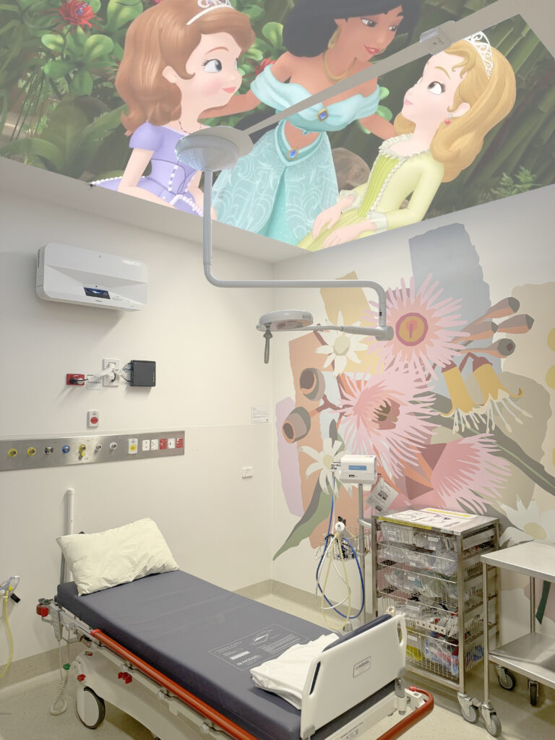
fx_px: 513
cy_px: 370
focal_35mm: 24
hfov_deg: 56.8
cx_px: 278
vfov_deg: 71.6
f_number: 1.78
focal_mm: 6.76
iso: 160
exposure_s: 1/120
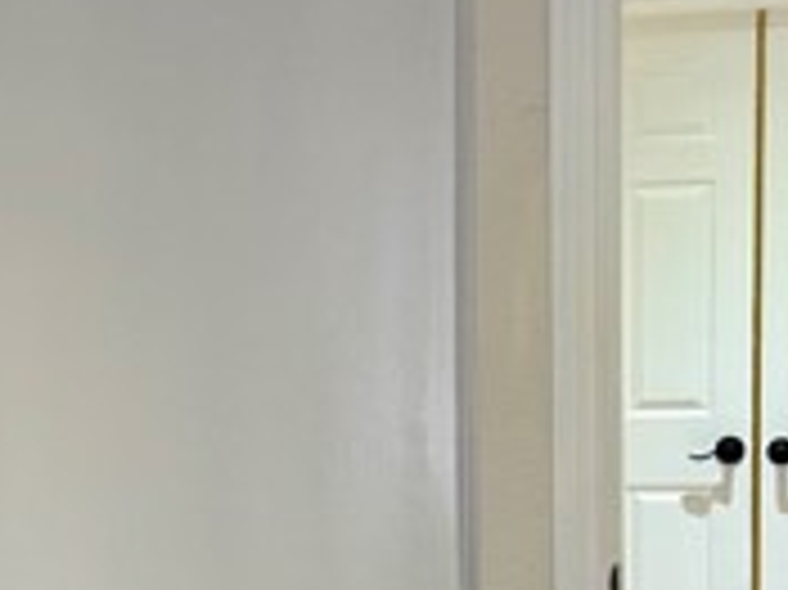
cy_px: 513
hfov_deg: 21.9
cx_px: 140
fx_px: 2002
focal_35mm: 88
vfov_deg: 16.6
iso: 160
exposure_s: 1/60
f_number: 1.78
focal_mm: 6.86
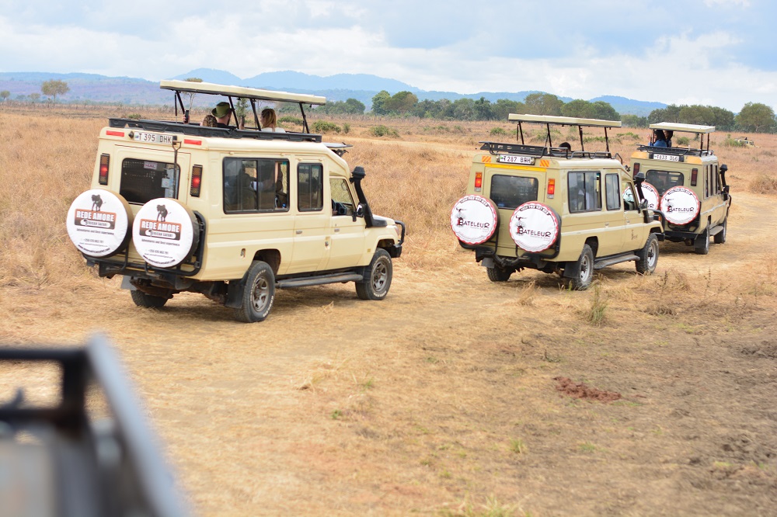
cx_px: 388
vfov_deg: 18.2
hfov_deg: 27.0
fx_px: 1618
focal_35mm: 75
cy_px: 258
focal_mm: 50
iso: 100
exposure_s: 1/800
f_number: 2.8
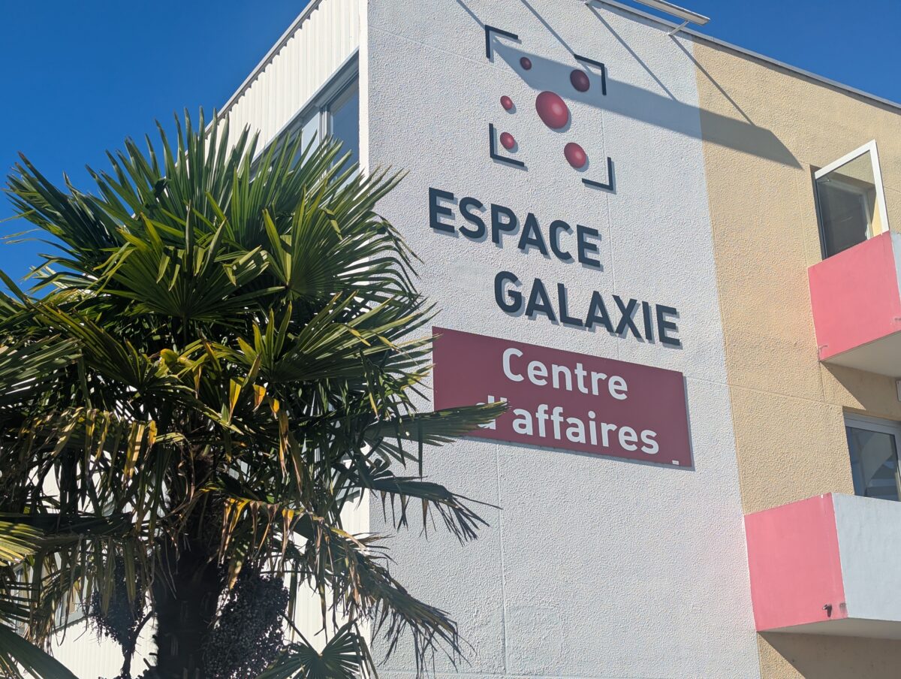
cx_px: 450
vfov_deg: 30.3
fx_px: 1251
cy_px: 340
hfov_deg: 39.6
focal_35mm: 48
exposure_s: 1/3165
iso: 45
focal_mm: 6.81
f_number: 1.85
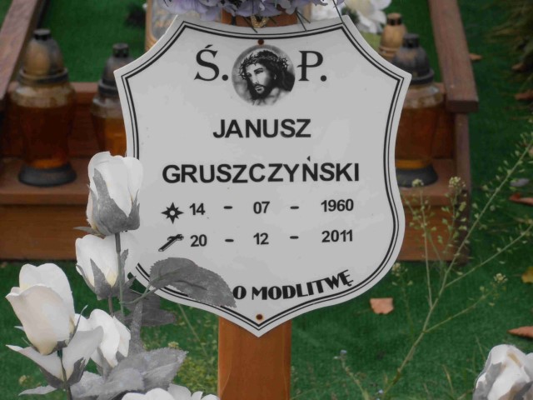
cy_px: 200
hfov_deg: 11.9
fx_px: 2556
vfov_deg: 8.9
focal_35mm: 166
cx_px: 266
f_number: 5.9
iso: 80
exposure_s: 1/125
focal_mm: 29.44
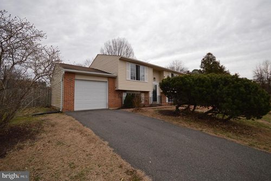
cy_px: 90
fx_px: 113
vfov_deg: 77.3
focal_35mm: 15
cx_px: 136
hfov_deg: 100.4
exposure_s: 1/125
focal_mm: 10
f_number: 5.6
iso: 110
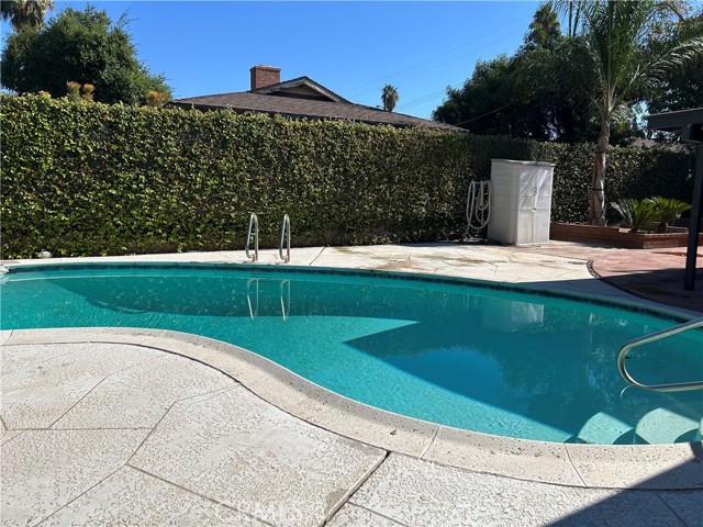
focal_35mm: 26
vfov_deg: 53.1
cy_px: 264
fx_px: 528
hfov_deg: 67.3
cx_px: 352
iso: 50
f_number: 1.5
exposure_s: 1/5587
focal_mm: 5.7
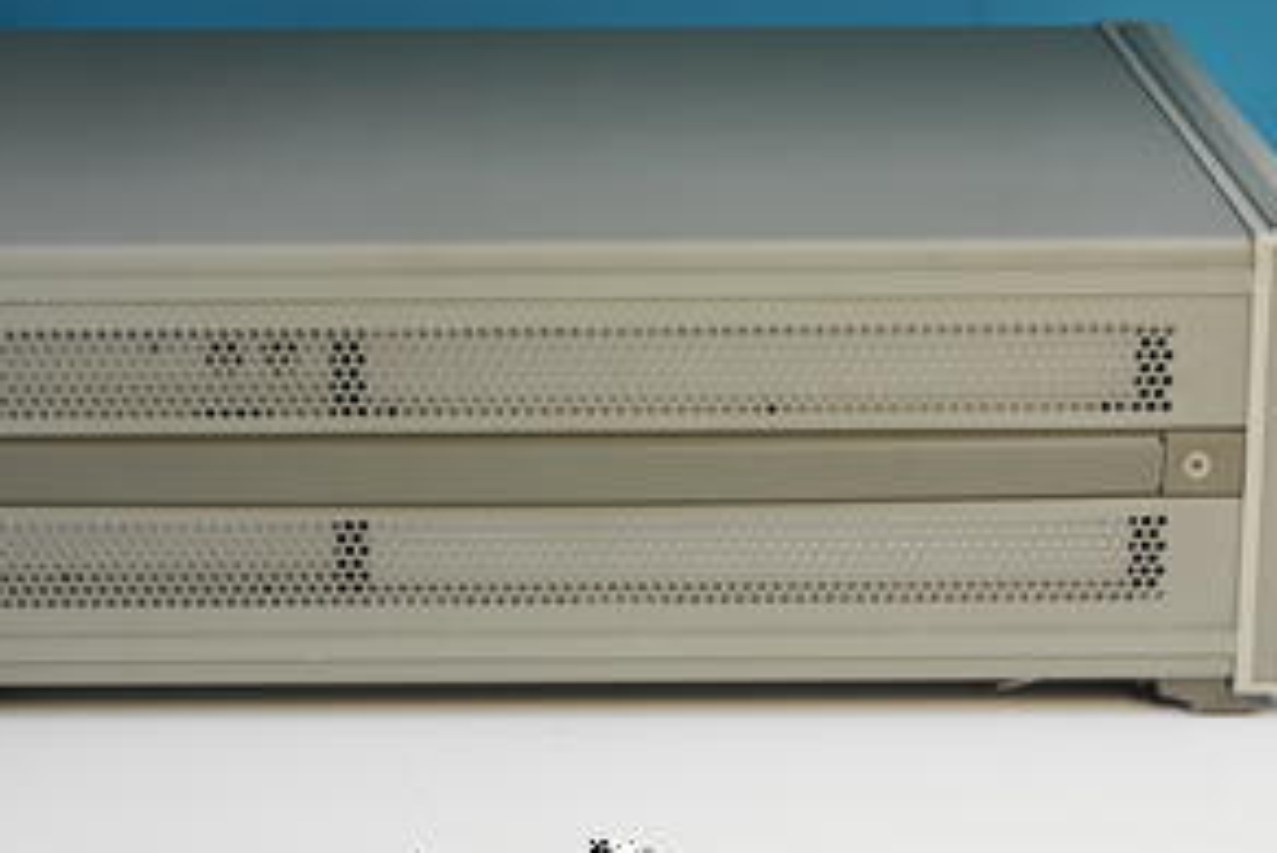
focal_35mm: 114
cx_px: 507
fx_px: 4046
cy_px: 429
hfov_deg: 17.9
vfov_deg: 12.0
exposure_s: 1/3.2
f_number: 8
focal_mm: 40
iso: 200
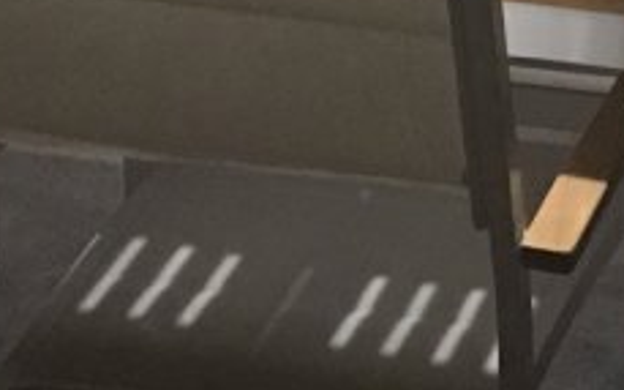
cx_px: 619
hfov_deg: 10.8
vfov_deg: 6.5
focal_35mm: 193
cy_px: -532
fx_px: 3281
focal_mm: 4.15
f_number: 2.2
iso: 125
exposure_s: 1/8
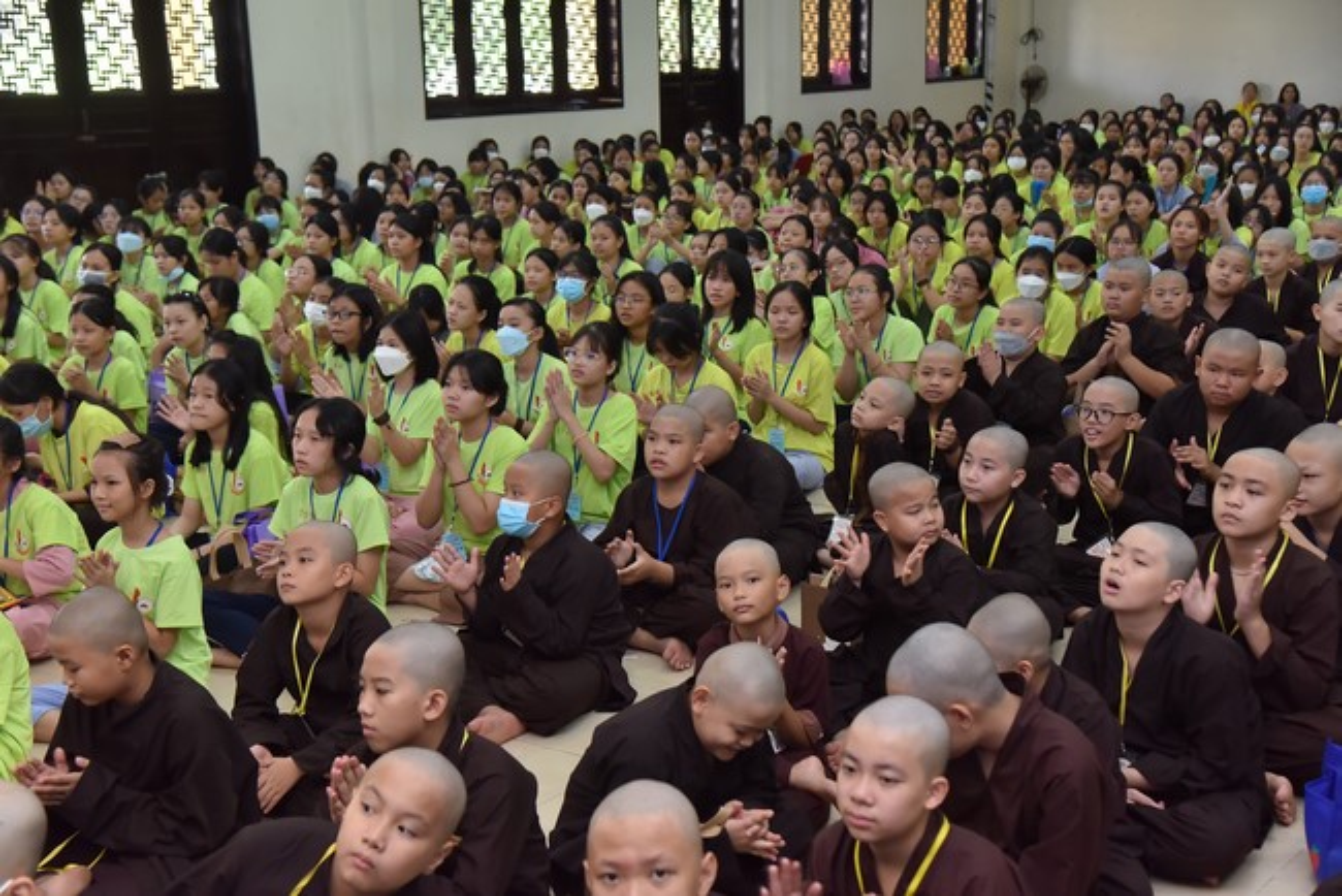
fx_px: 1939
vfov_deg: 26.0
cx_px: 671
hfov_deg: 38.2
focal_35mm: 52
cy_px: 448
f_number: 5
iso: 2000
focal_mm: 52
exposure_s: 1/125
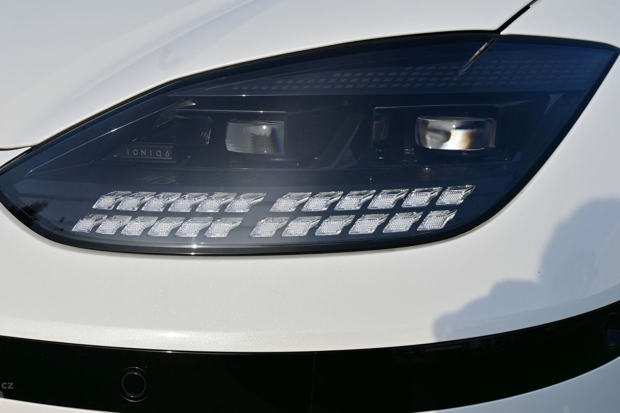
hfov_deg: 49.5
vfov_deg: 34.1
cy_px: 172
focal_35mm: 39
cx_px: 281
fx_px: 672
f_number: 10
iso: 100
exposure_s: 1/400
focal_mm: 22
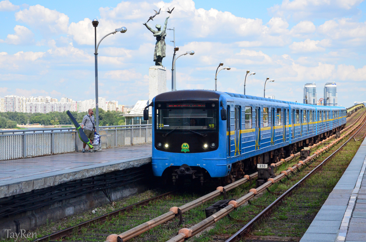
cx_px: 183
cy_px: 121
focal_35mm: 72
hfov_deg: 28.1
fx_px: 730
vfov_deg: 18.8
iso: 1000
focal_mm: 48
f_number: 6.7
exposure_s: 1/2000
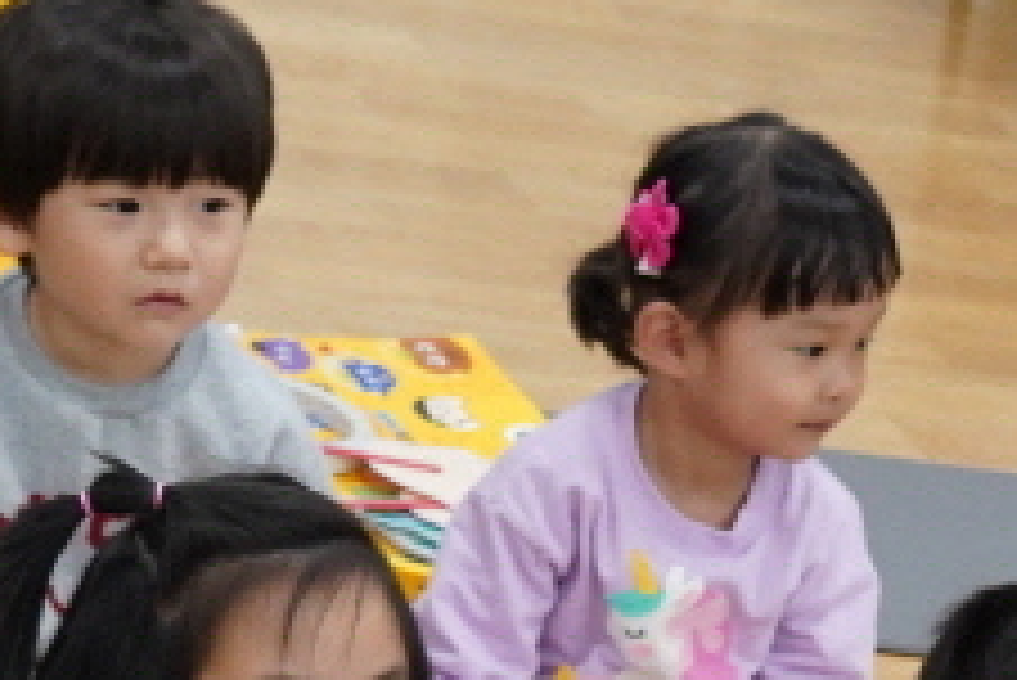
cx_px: 324
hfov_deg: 9.9
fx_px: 5851
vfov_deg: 6.5
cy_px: 1146
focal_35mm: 207
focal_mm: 36
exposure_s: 1/100
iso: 2500
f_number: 5.6
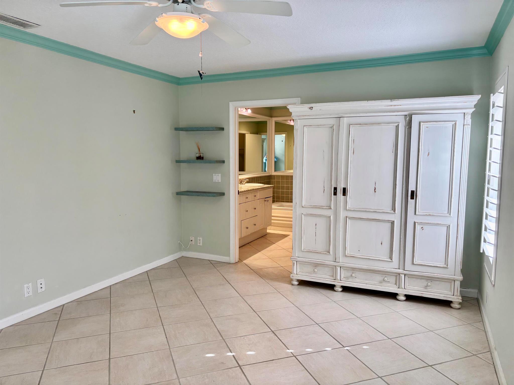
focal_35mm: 26
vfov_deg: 53.1
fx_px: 386
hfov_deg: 67.3
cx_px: 257
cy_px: 192
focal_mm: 5.96
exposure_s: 1/120
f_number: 1.6
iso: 50
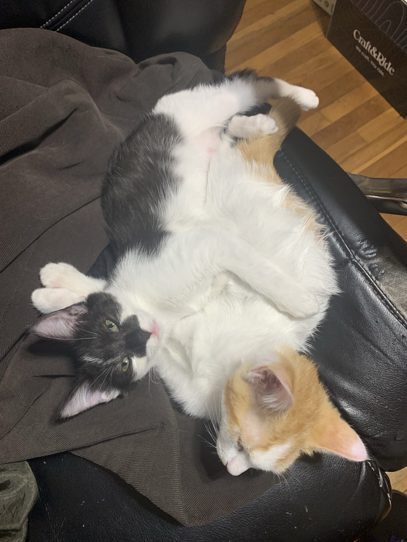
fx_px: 408
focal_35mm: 26
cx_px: 204
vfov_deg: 67.3
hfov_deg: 53.1
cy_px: 271
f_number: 1.8
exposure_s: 1/60
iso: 125
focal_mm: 4.25
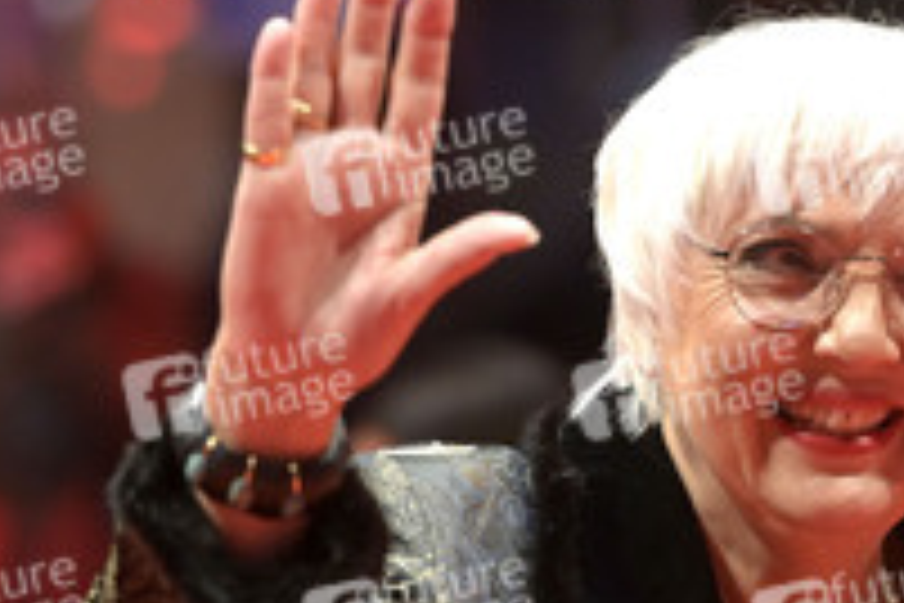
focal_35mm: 404
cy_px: 500
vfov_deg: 3.4
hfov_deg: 5.1
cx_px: 749
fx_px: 10144
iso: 2000
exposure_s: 1/250
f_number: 4.5
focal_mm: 180
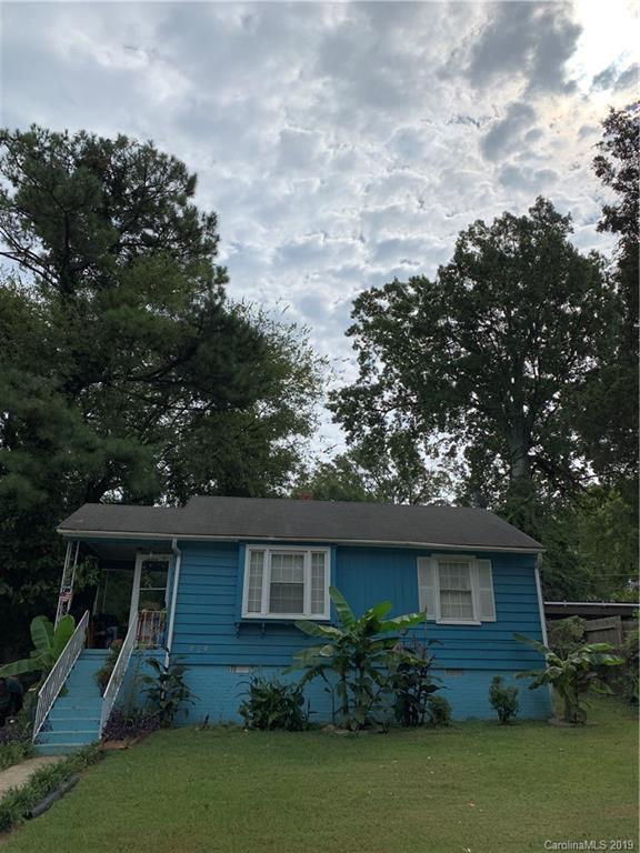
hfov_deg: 53.1
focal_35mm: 26
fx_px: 641
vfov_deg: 67.3
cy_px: 426
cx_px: 320
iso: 25
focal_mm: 4.25
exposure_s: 1/6452
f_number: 1.8
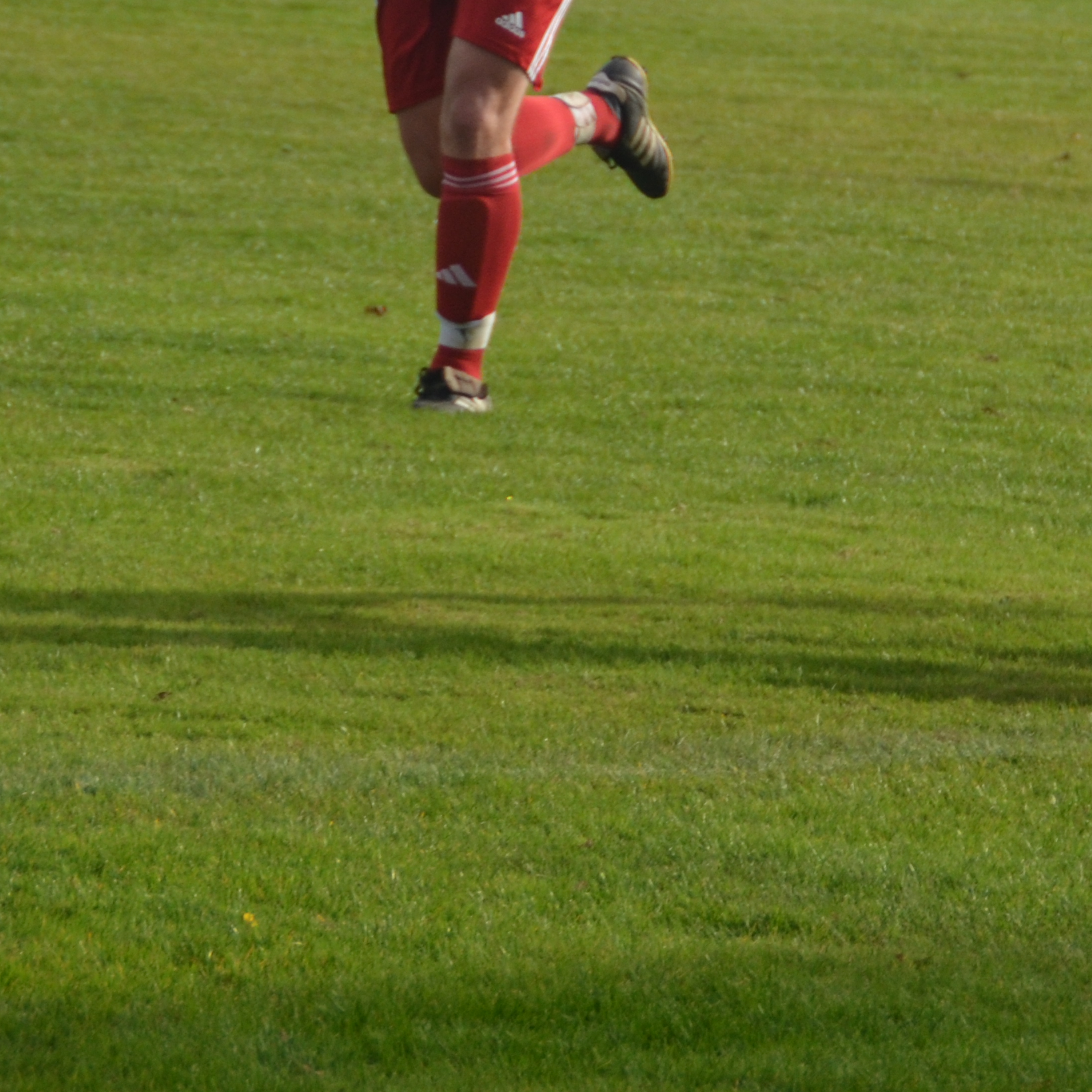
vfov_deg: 2.4
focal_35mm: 718
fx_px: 25626
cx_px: 1268
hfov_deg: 2.4
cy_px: 133
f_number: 6.3
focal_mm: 200
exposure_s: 1/640
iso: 400
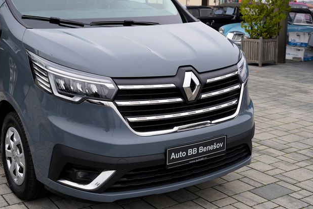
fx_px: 443
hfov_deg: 38.2
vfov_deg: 26.3
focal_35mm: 51
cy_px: 67
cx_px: 90
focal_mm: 31
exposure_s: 1/125
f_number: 5
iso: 100
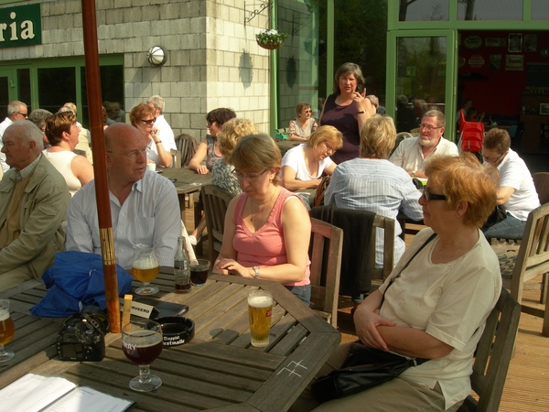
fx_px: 603
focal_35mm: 38
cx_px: 274
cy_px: 206
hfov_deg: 49.0
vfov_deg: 37.7
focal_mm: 7.8
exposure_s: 1/387
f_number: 4.8
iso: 50
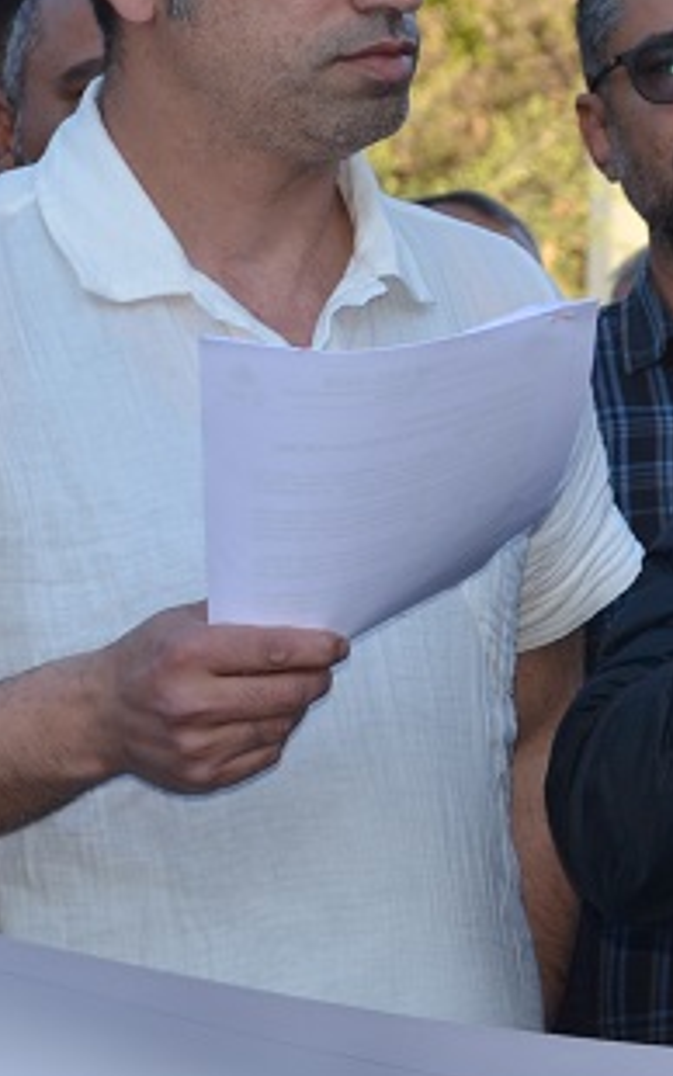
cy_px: 338
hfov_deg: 5.5
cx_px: 1301
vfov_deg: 9.0
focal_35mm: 234
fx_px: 6861
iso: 160
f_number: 4.8
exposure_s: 1/125
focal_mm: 50
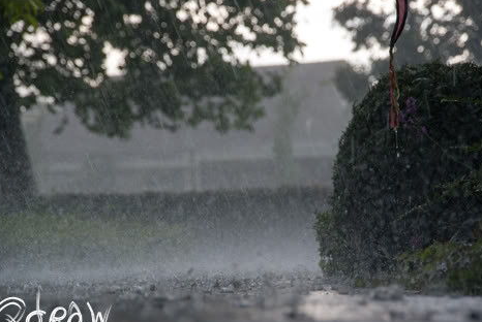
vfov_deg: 8.6
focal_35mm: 161
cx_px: 250
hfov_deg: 12.7
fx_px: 2158
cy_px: 171
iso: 320
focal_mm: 100
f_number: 5.6
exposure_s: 1/160
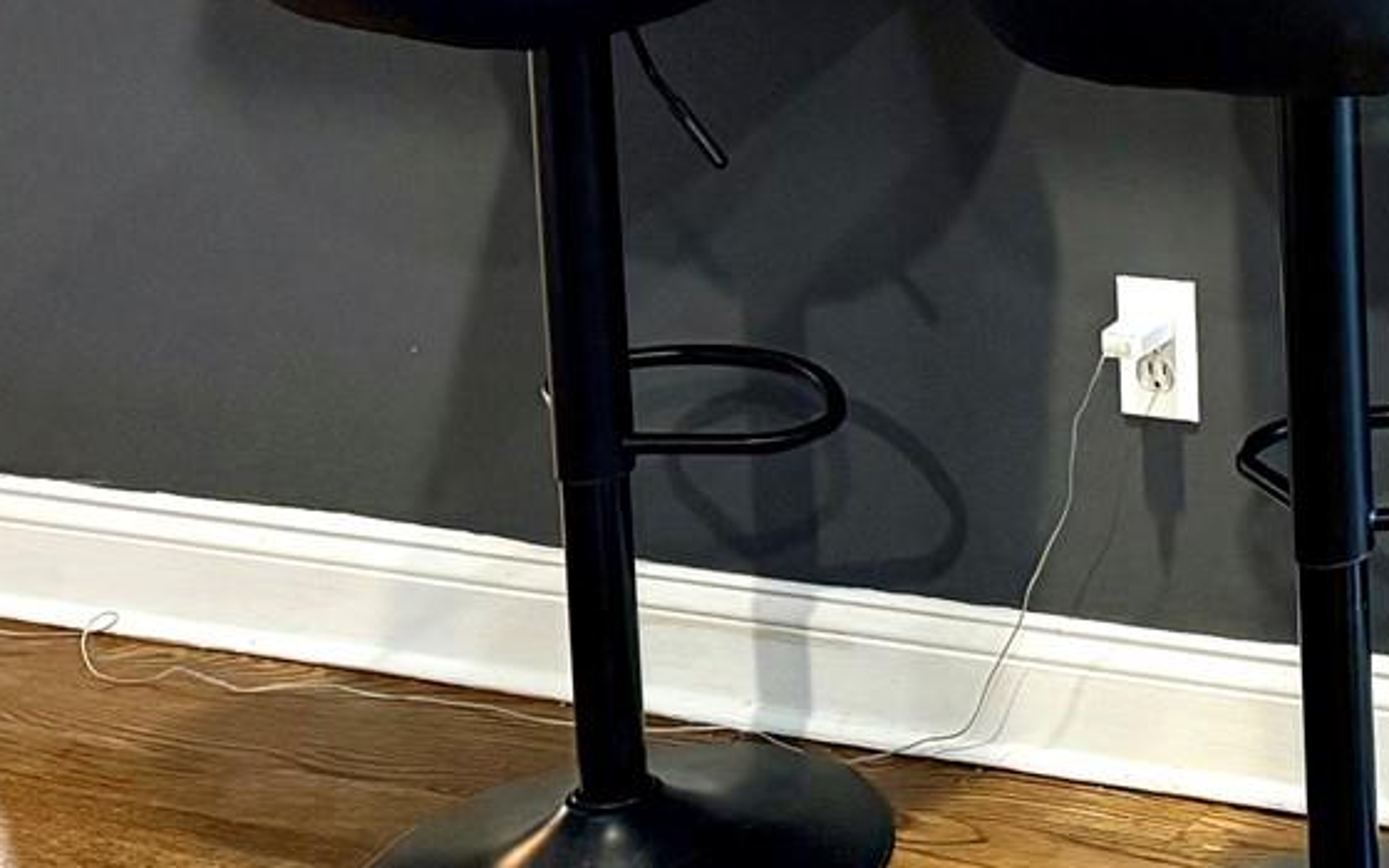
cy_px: -640
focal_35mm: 93
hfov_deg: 19.9
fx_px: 3520
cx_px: 1962
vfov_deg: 12.9
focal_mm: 6.76
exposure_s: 1/60
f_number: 1.78
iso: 400
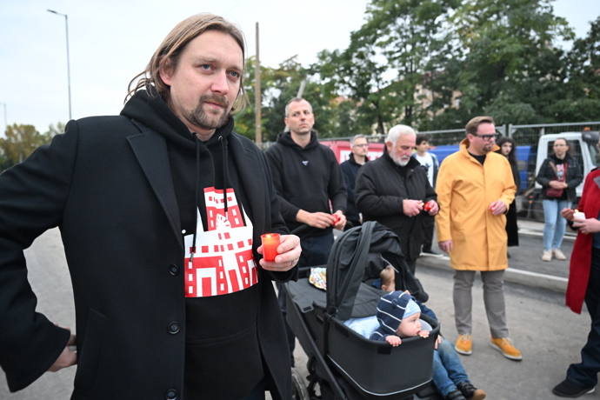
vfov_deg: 51.3
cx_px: 300
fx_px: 417
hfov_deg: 71.5
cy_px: 200
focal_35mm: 25
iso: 5000
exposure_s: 1/250
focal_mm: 25
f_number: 3.5
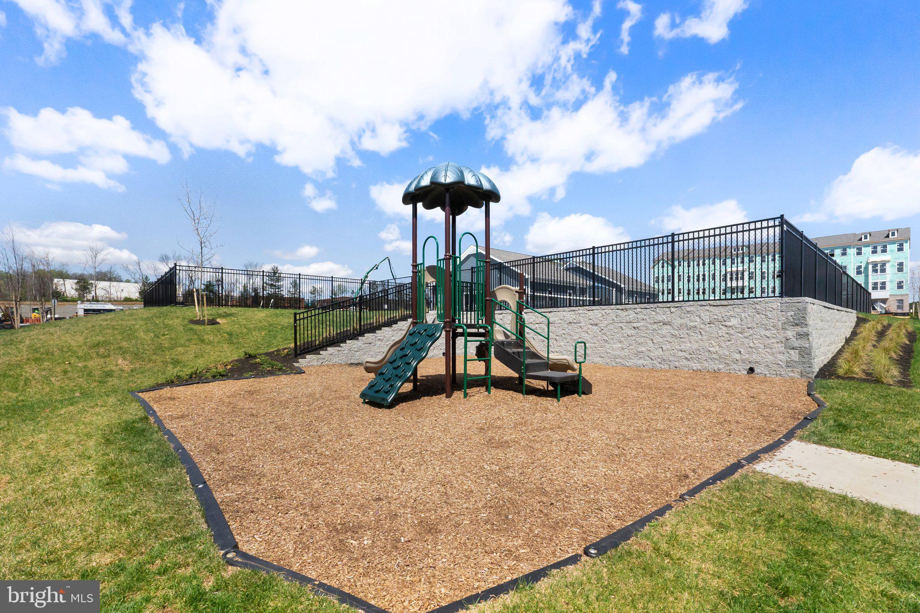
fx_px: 383
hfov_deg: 100.4
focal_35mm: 15
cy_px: 306
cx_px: 460
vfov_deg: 77.3
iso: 800
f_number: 8
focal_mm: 10
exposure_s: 1/4000
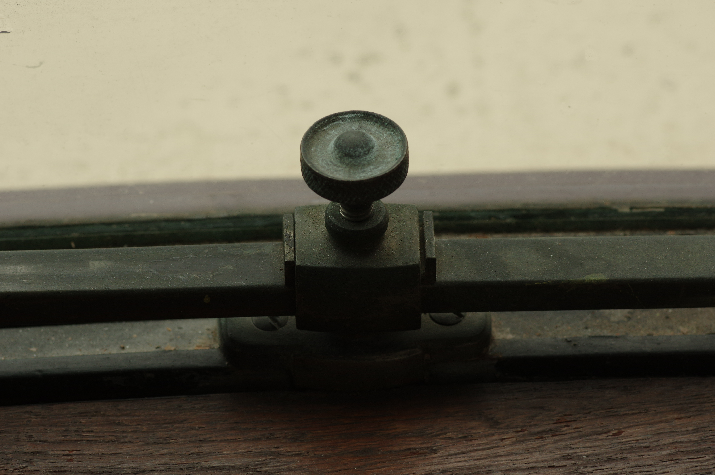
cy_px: 238
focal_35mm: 150
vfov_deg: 9.1
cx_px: 358
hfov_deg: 13.7
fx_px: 2976
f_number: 9
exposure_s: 1/80
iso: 500
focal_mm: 100
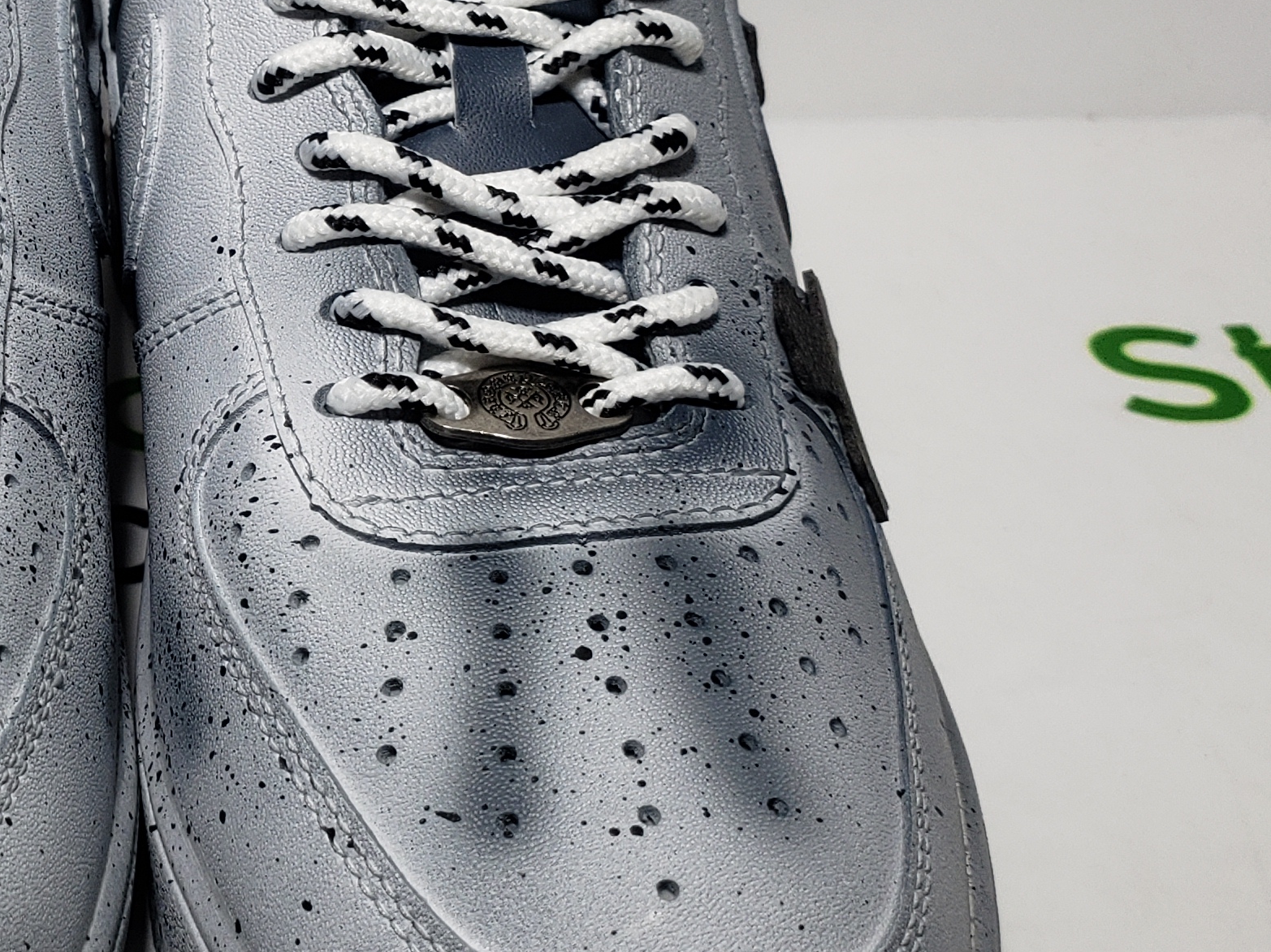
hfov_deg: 27.5
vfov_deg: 21.9
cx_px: 33
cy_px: 366
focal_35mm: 67
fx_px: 2459
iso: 50
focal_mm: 4.3
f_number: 1.5
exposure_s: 1/540
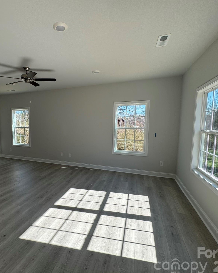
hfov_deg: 68.4
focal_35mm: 19
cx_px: 69
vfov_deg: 83.3
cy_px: 140
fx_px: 153
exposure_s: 1/253
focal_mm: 2.22
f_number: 2.2
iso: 40
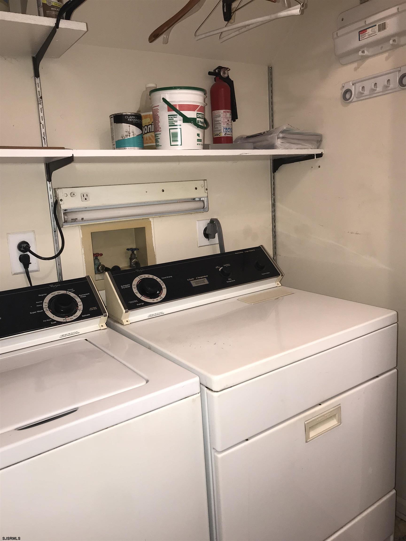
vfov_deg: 63.4
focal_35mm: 28
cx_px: 203
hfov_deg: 49.7
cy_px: 270
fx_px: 438
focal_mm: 3.99
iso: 32
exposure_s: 1/30
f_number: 1.8
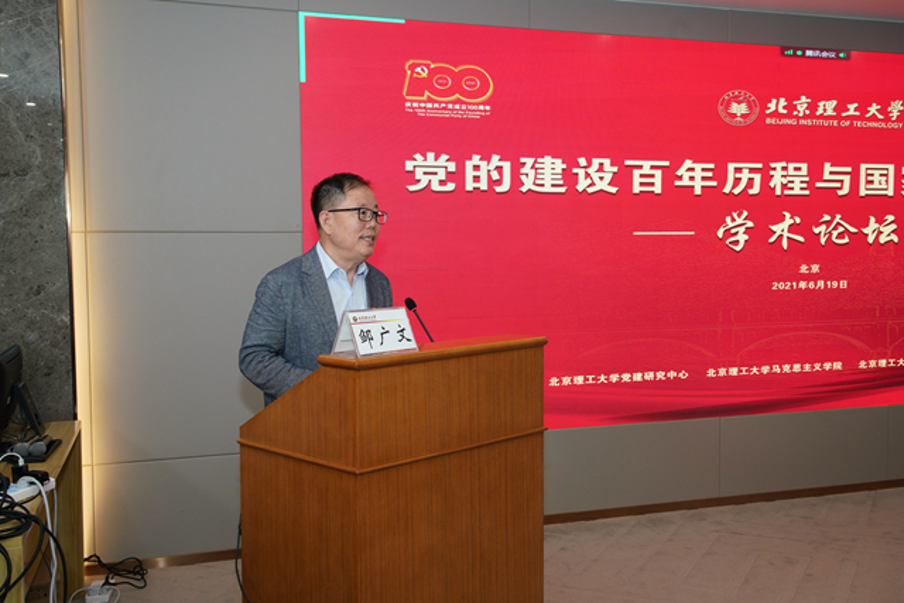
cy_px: 302
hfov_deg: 55.8
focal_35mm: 34
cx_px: 452
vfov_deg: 38.9
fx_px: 854
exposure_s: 1/60
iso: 1250
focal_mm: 34
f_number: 8
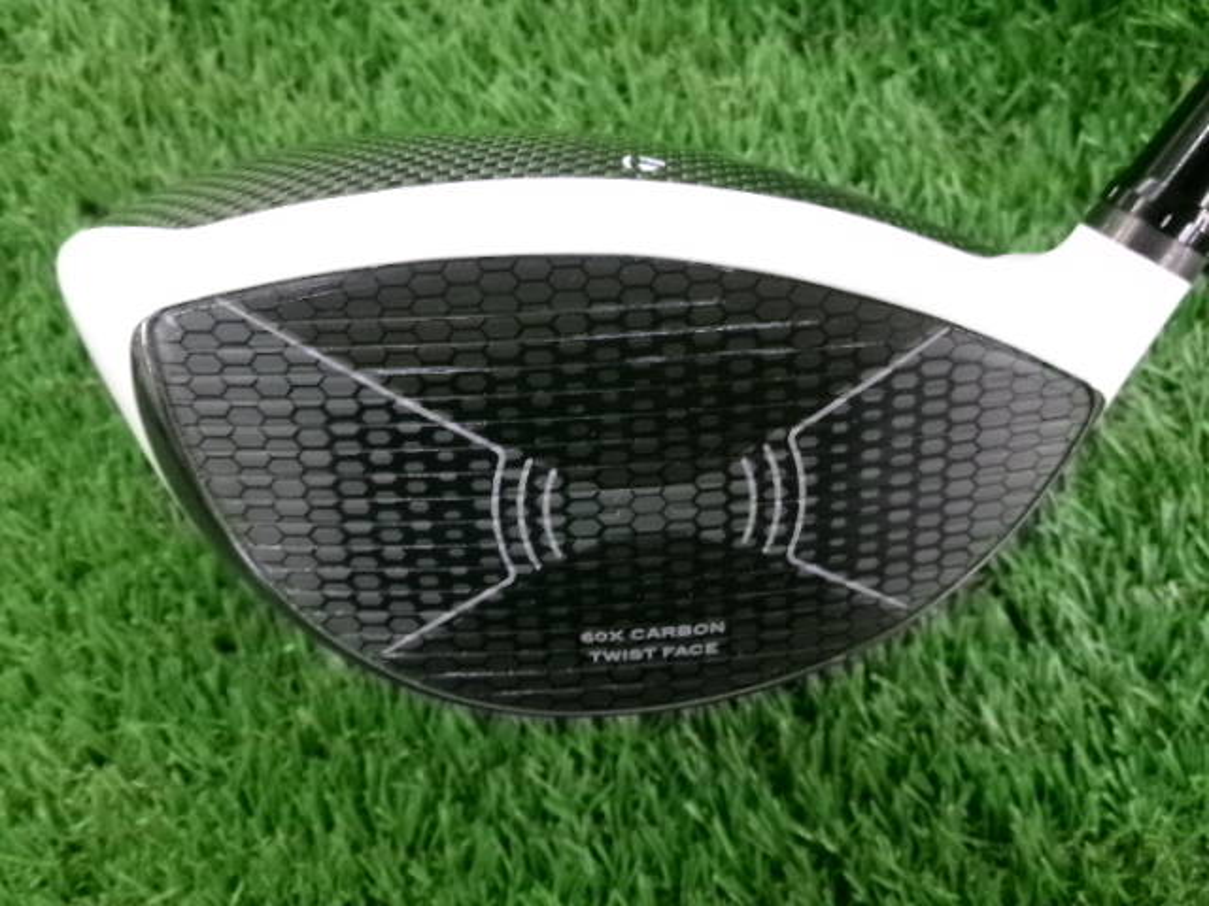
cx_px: 604
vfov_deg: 49.7
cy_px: 453
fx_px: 978
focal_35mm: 28
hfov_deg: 63.4
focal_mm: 5.1
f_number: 3.9
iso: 800
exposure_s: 1/34
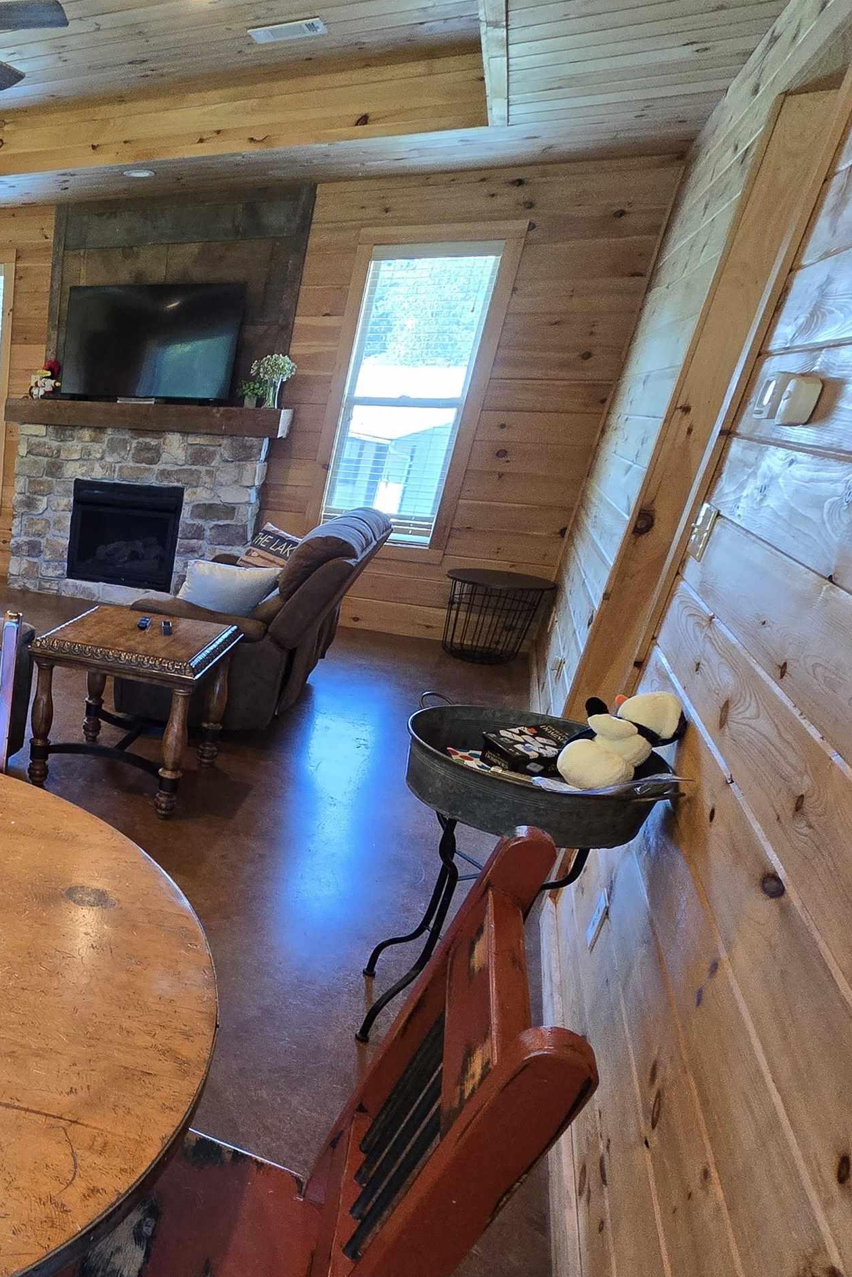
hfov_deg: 44.7
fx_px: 781
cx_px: -69
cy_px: 776
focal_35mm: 22
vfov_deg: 77.5
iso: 250
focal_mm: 2.2
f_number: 2.2
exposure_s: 1/60
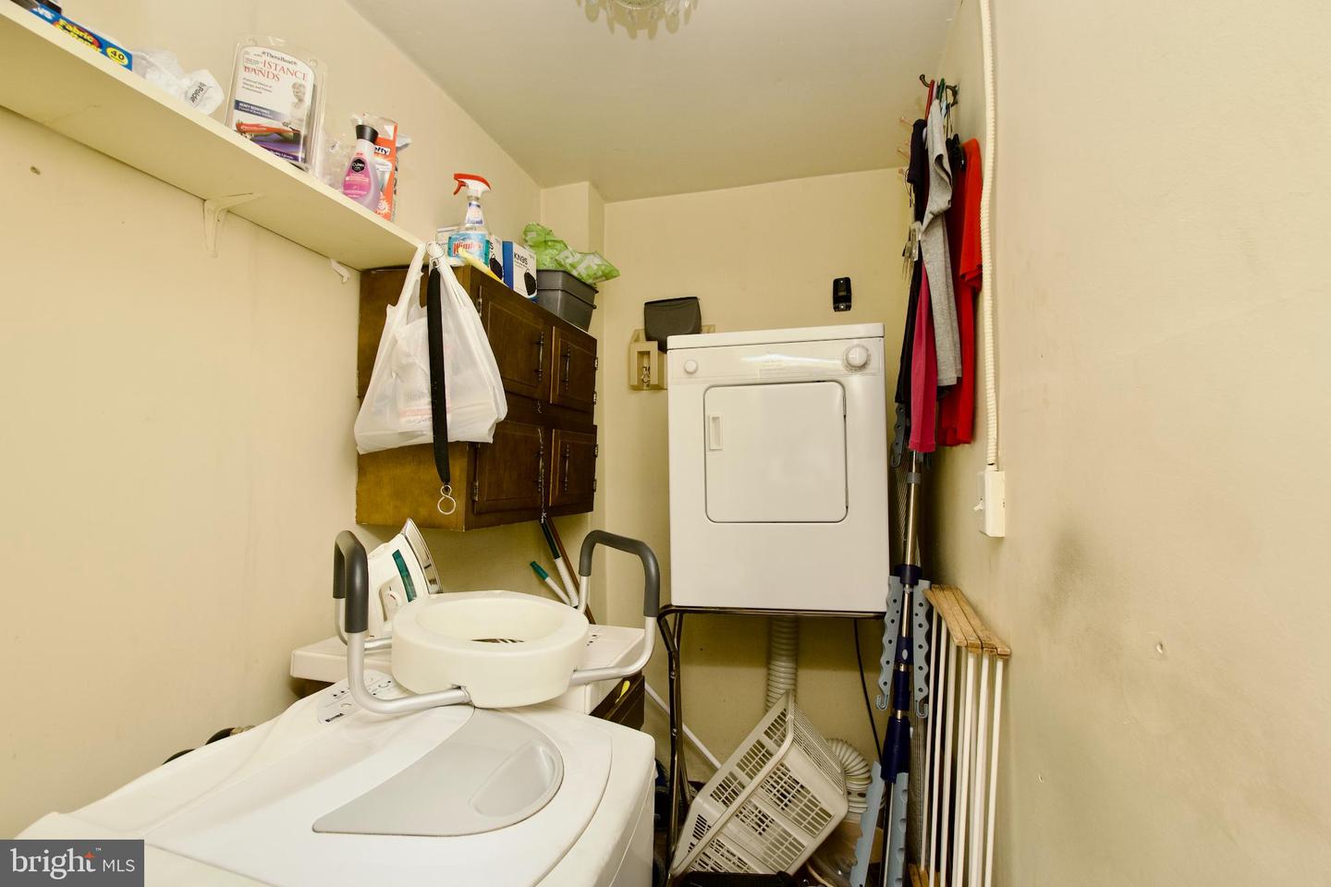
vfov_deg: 77.3
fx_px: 555
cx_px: 666
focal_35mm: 15
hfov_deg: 100.4
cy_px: 444
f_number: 7.1
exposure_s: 1/3
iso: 320
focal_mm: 10
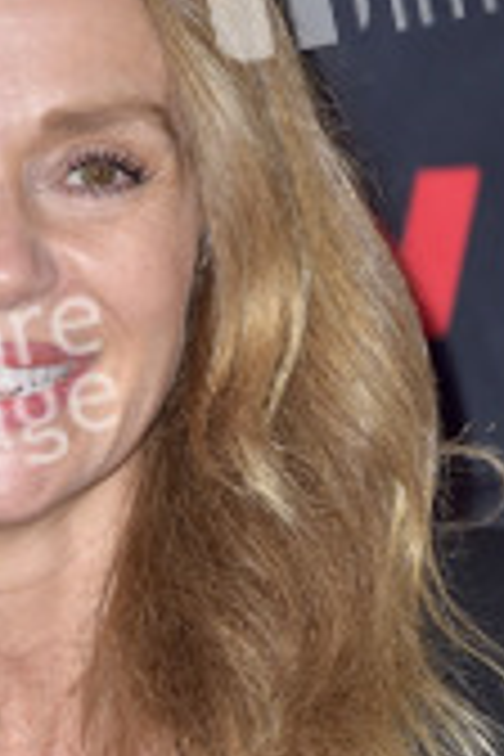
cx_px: 20
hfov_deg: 2.7
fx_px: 10499
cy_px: 630
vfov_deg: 4.1
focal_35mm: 500
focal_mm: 210
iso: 640
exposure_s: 1/250
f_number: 7.1
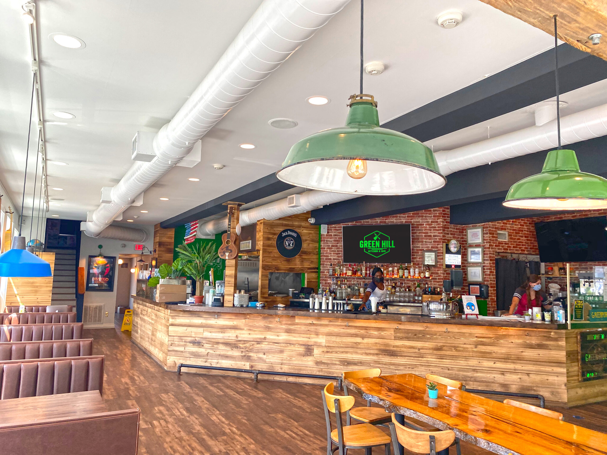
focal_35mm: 26
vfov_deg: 53.1
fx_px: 456
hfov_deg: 67.3
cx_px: 304
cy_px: 228
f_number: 1.8
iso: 50
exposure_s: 1/125
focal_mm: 4.25
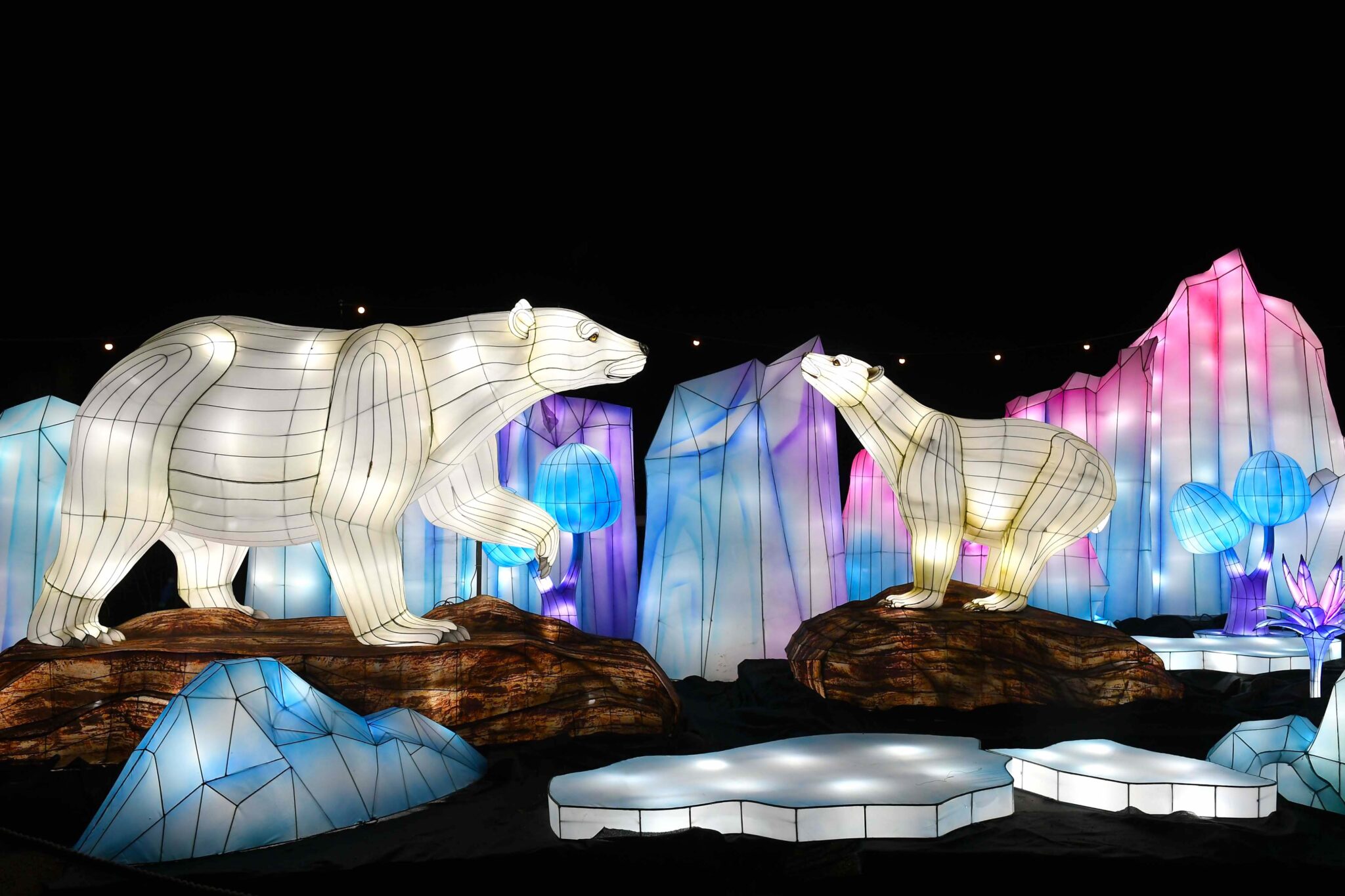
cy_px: 448
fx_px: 1233
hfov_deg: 57.2
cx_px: 672
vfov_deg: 40.0
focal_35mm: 33
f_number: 6.3
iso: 640
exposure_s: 1/80
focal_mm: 22
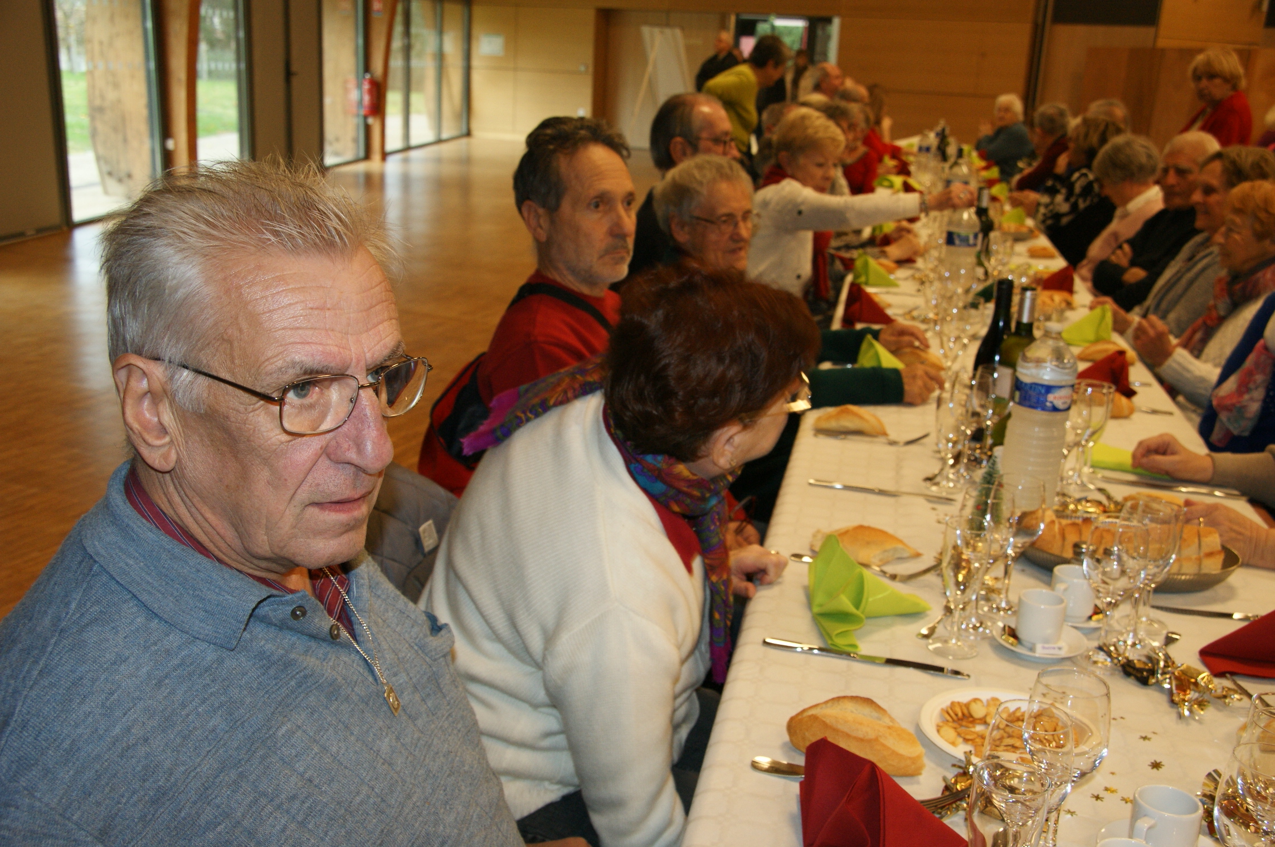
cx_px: 638
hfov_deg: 53.2
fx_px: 1274
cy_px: 424
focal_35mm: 36
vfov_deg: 36.8
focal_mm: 24
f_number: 5.6
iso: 400
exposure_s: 1/60
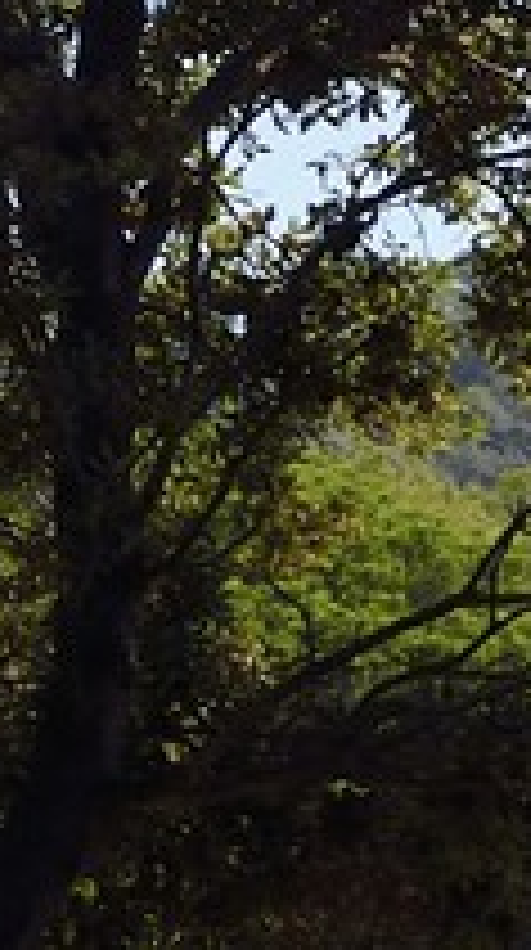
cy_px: 284
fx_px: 7995
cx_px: 2992
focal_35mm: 318
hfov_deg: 3.4
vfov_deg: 6.8
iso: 200
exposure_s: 1/250
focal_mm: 40
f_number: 11
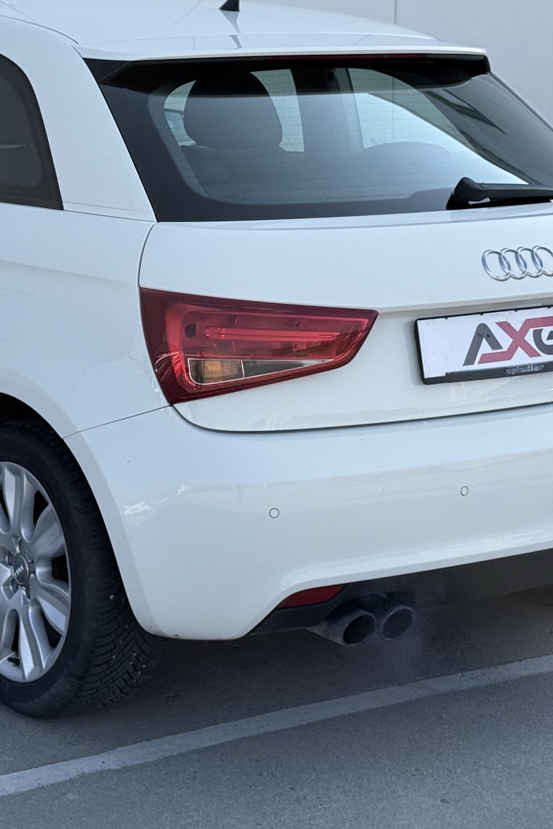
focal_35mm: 93
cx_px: 165
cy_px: 288
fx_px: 2142
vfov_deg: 21.8
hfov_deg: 14.7
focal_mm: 6.76
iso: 64
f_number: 1.78
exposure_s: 1/2208
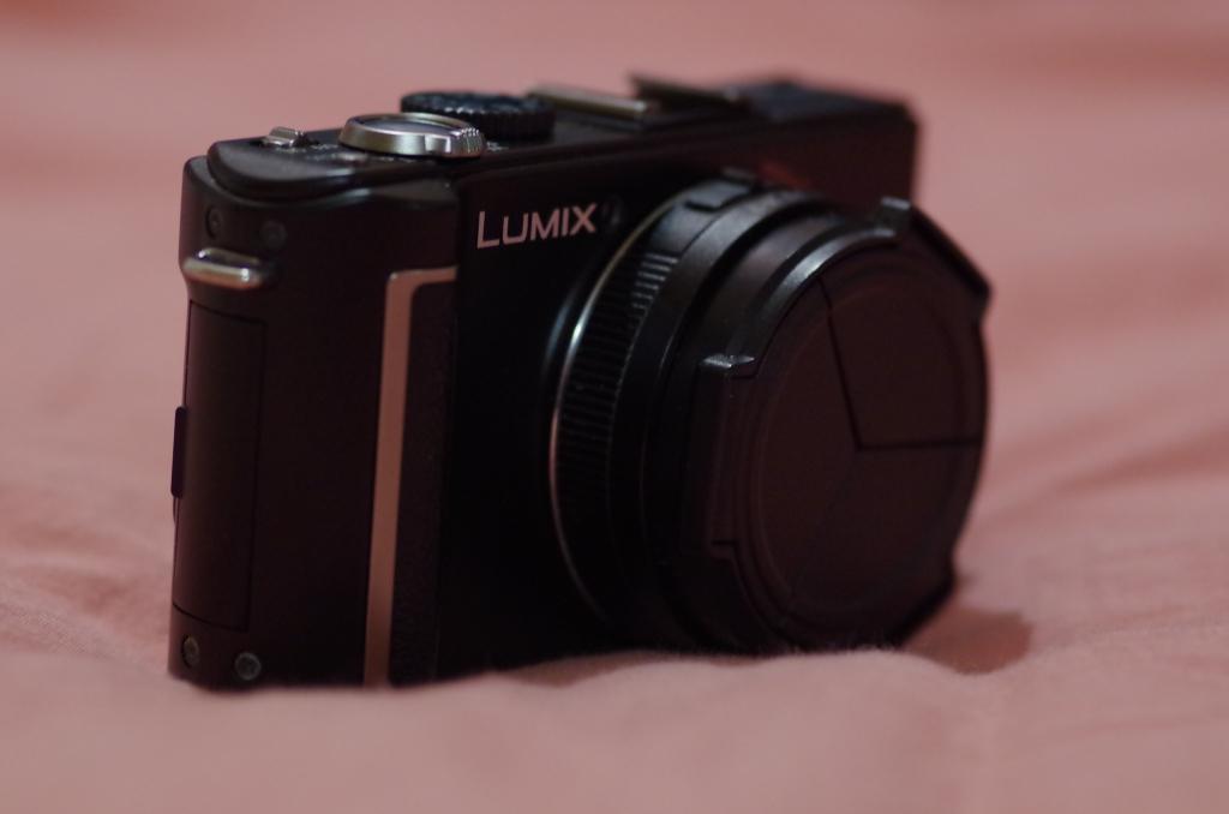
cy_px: 407
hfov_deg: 13.1
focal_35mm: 158
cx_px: 614
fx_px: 5365
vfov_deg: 8.7
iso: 3200
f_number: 3.5
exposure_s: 1/20
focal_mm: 105
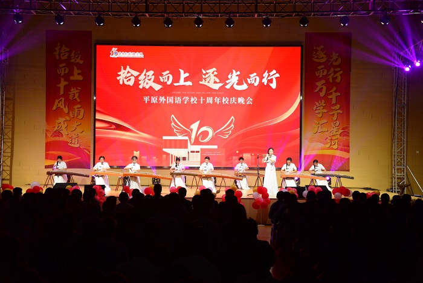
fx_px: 541
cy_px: 142
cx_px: 212
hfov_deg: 42.7
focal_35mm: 46
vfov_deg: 29.3
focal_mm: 46
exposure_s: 1/320
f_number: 4
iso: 1600
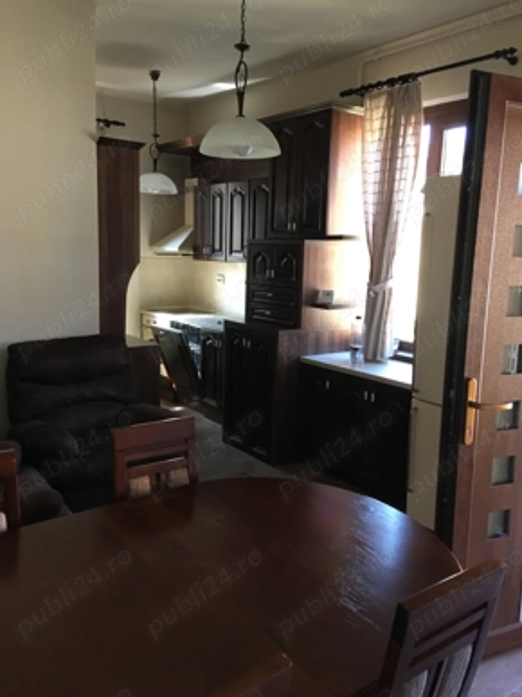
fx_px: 604
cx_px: 259
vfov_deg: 60.0
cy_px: 342
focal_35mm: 30
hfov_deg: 46.8
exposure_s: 1/17
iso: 64
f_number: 2.2
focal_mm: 4.15
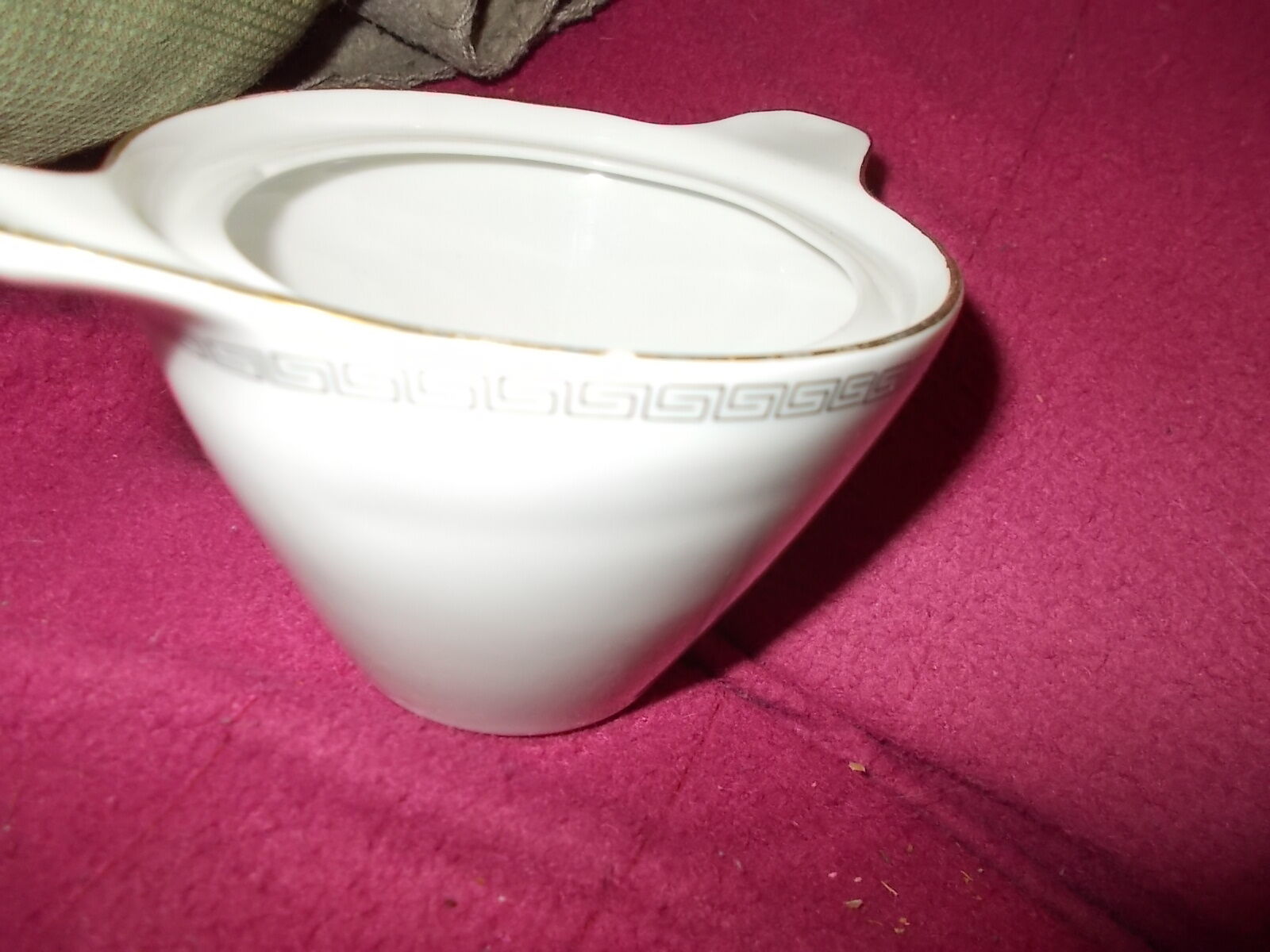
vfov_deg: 53.1
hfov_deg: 67.3
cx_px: 635
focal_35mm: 26
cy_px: 476
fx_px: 954
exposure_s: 1/25
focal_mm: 4.6
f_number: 3.2
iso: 200
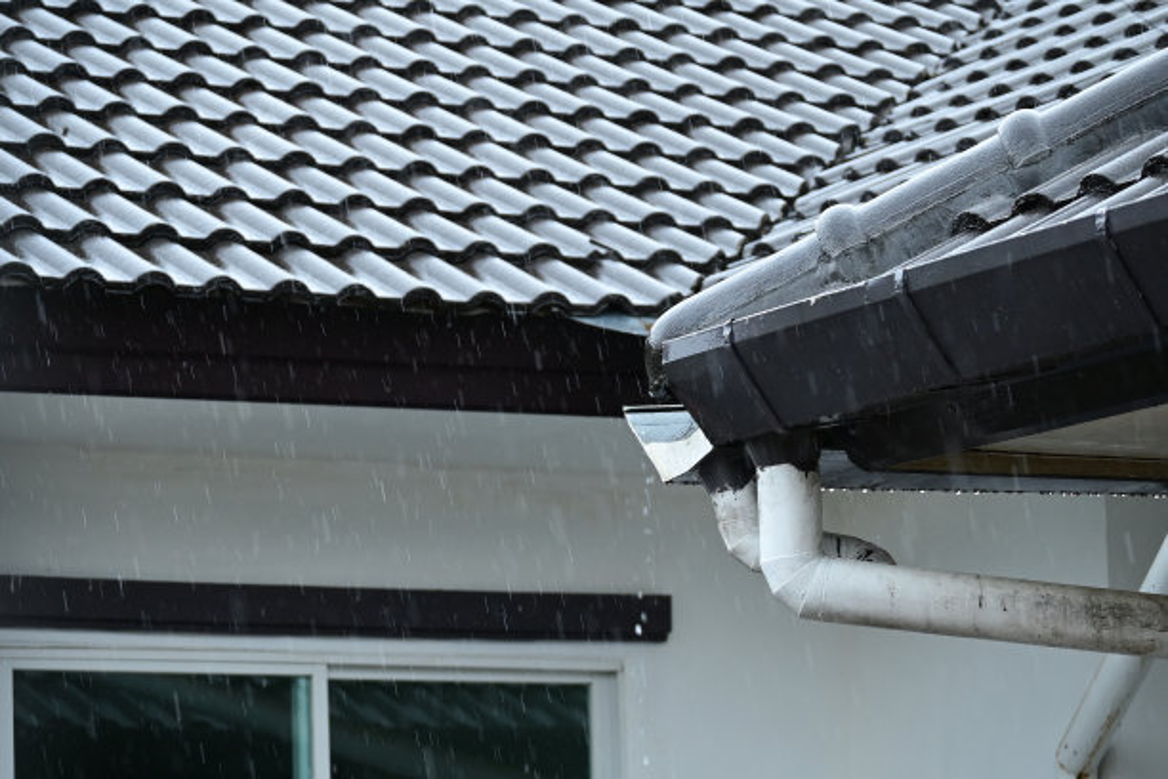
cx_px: 584
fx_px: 5093
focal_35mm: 157
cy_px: 390
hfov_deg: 13.1
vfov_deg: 8.7
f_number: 5.6
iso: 800
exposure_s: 1/250
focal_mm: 105
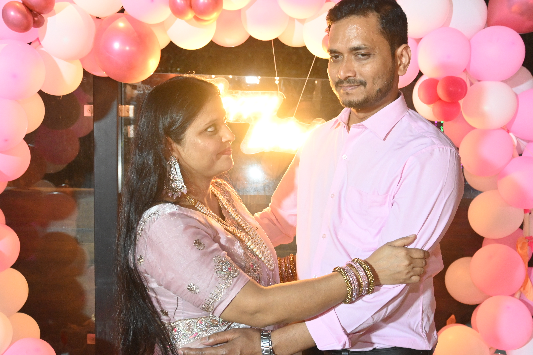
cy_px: 184
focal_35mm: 38
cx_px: 283
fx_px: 563
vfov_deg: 35.1
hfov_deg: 50.7
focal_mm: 22
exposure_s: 1/80
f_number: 4
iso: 3200
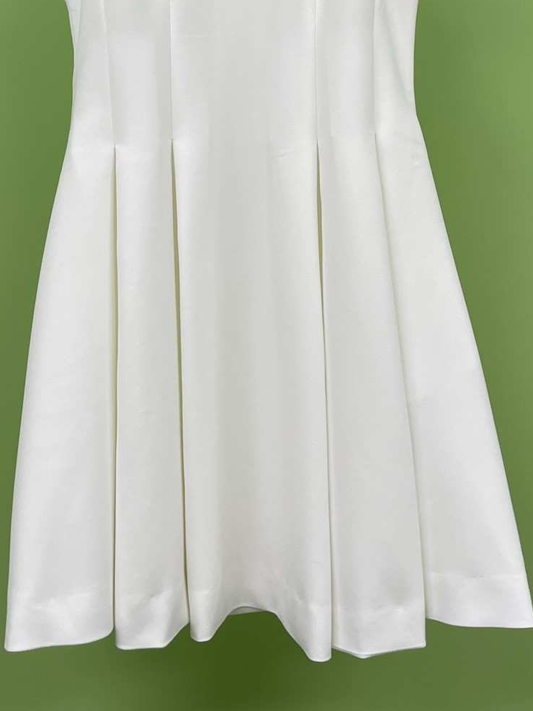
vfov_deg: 33.5
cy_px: 60
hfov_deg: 27.0
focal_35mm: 54
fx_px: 1108
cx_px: 237
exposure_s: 1/100
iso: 32
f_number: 1.6
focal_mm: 4.2
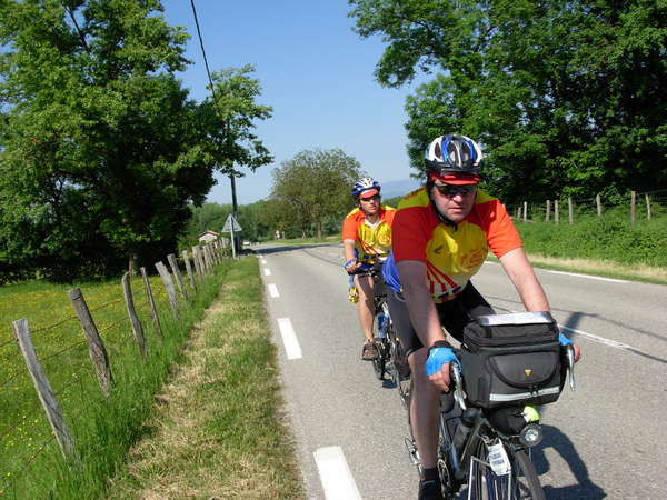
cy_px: 250
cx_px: 334
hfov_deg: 49.0
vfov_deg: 37.7
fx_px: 732
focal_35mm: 38
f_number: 4.9
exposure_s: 1/456
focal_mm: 6.3
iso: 79
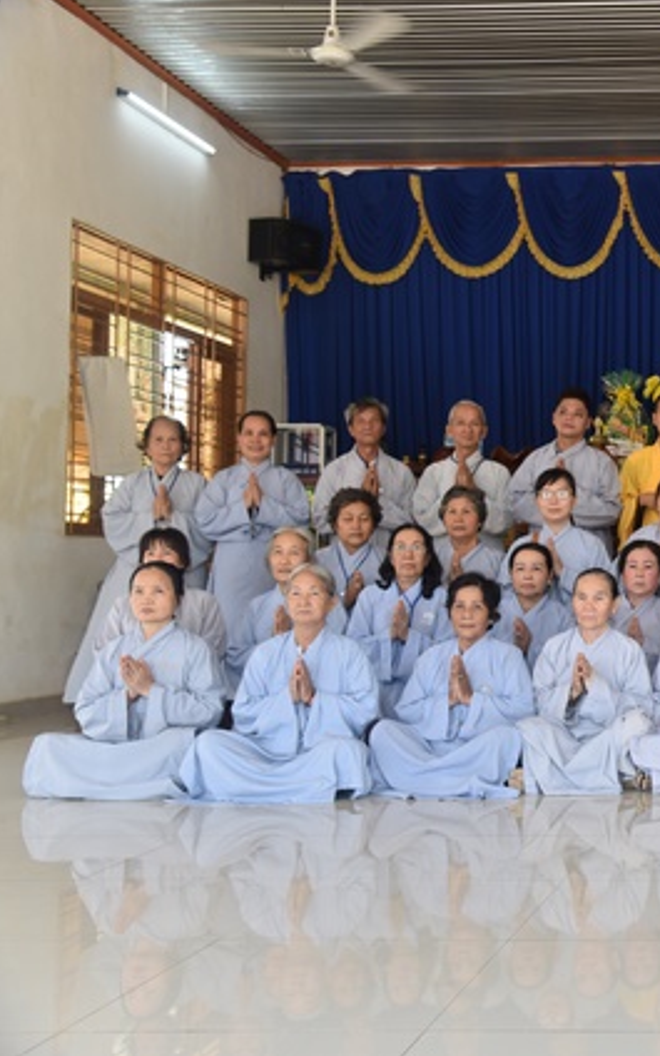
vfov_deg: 40.3
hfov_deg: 23.6
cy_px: 518
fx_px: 1439
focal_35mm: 50
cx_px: 790
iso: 400
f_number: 4.5
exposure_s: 1/80
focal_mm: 32
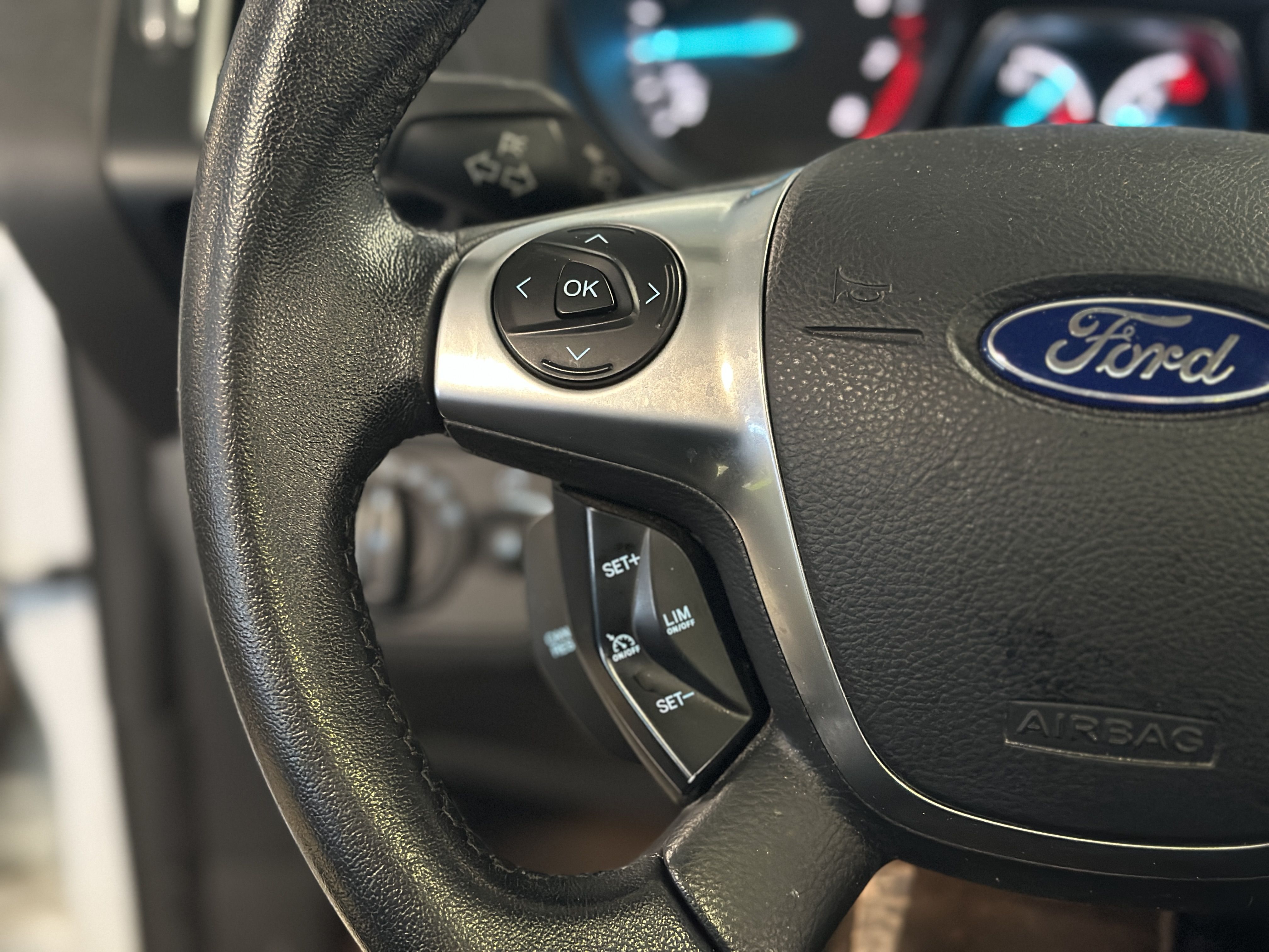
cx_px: 634
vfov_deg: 30.3
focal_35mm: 48
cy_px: 476
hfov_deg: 39.7
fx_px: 1760
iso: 640
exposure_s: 1/36
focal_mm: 6.86
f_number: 1.78
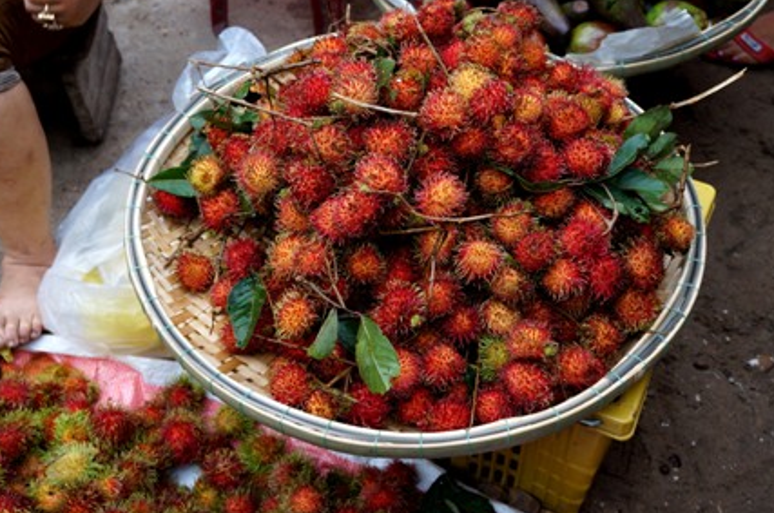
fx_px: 1030
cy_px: 234
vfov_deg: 28.0
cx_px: 391
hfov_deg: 41.2
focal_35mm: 48
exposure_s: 1/160
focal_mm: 26
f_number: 4.5
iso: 250
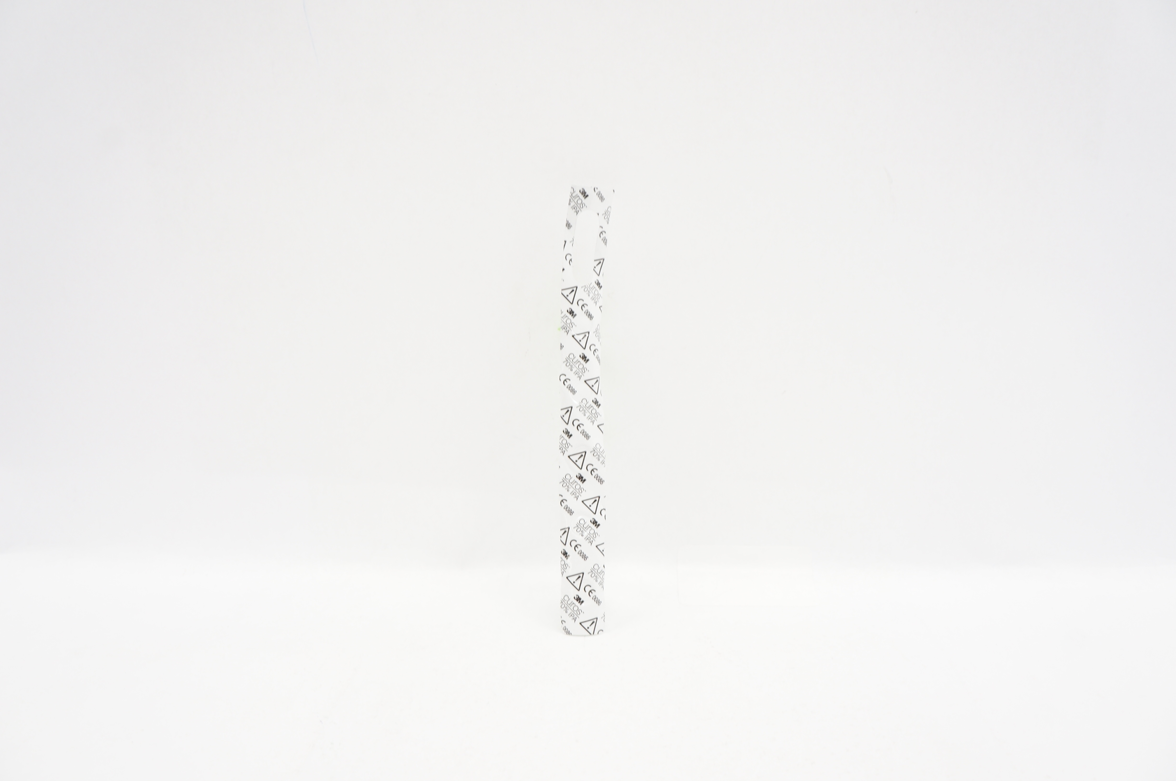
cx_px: 588
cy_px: 390
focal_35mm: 27
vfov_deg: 47.8
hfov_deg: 67.4
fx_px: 881
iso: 400
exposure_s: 1/30
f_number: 7.1
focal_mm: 18
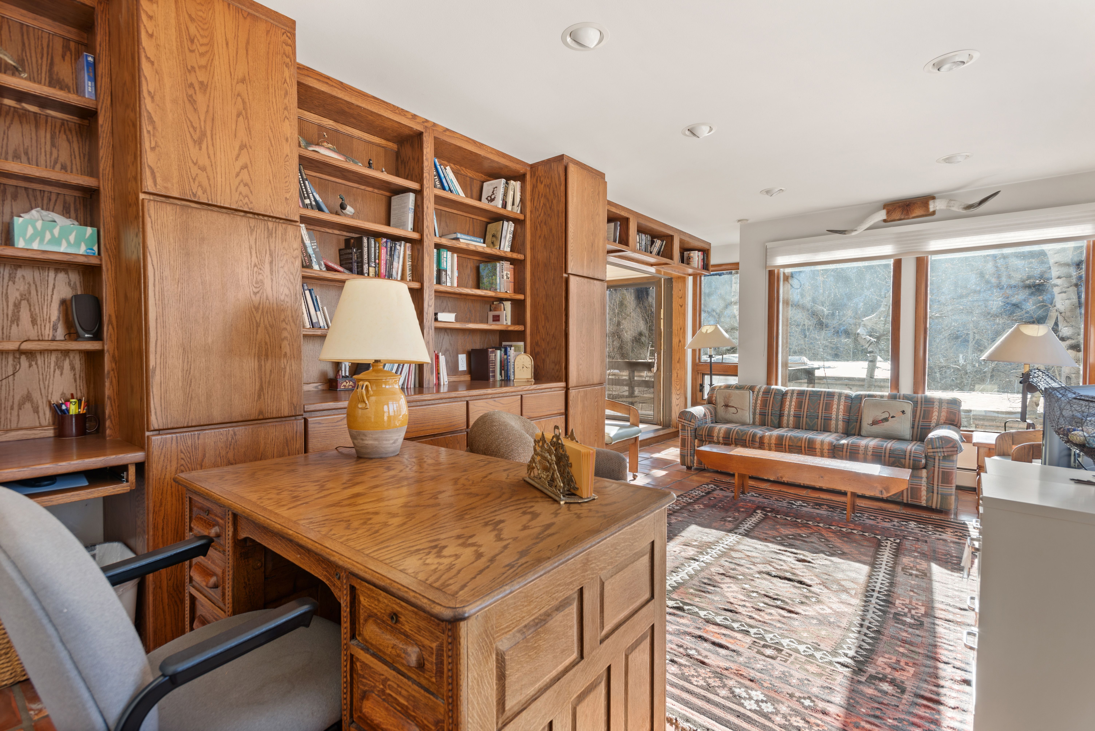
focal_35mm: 17
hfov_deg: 93.3
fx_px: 517
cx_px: 548
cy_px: 366
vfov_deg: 70.5
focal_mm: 17
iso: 100
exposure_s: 1/1.67
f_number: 7.1
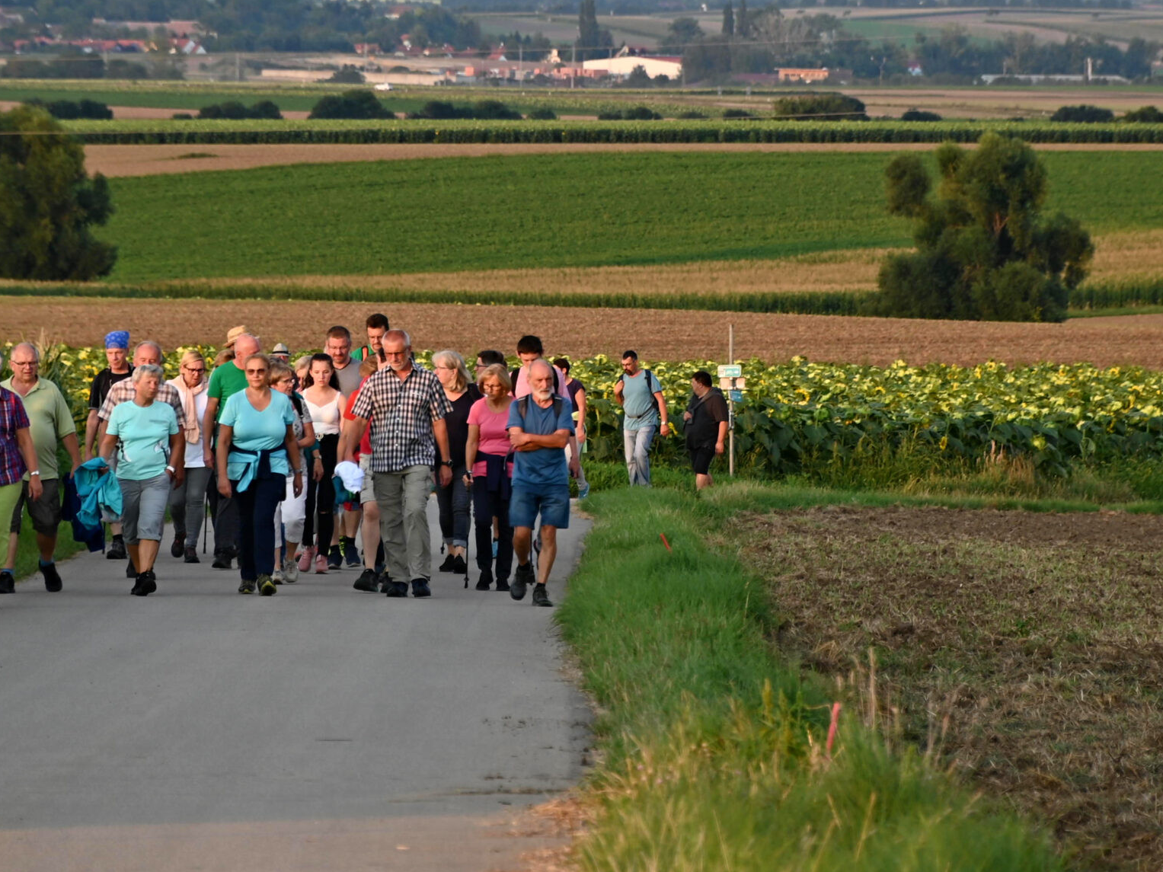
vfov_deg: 3.8
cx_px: 551
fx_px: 13001
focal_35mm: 387
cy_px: 238
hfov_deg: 5.1
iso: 100
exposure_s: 1/90
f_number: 6
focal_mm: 160
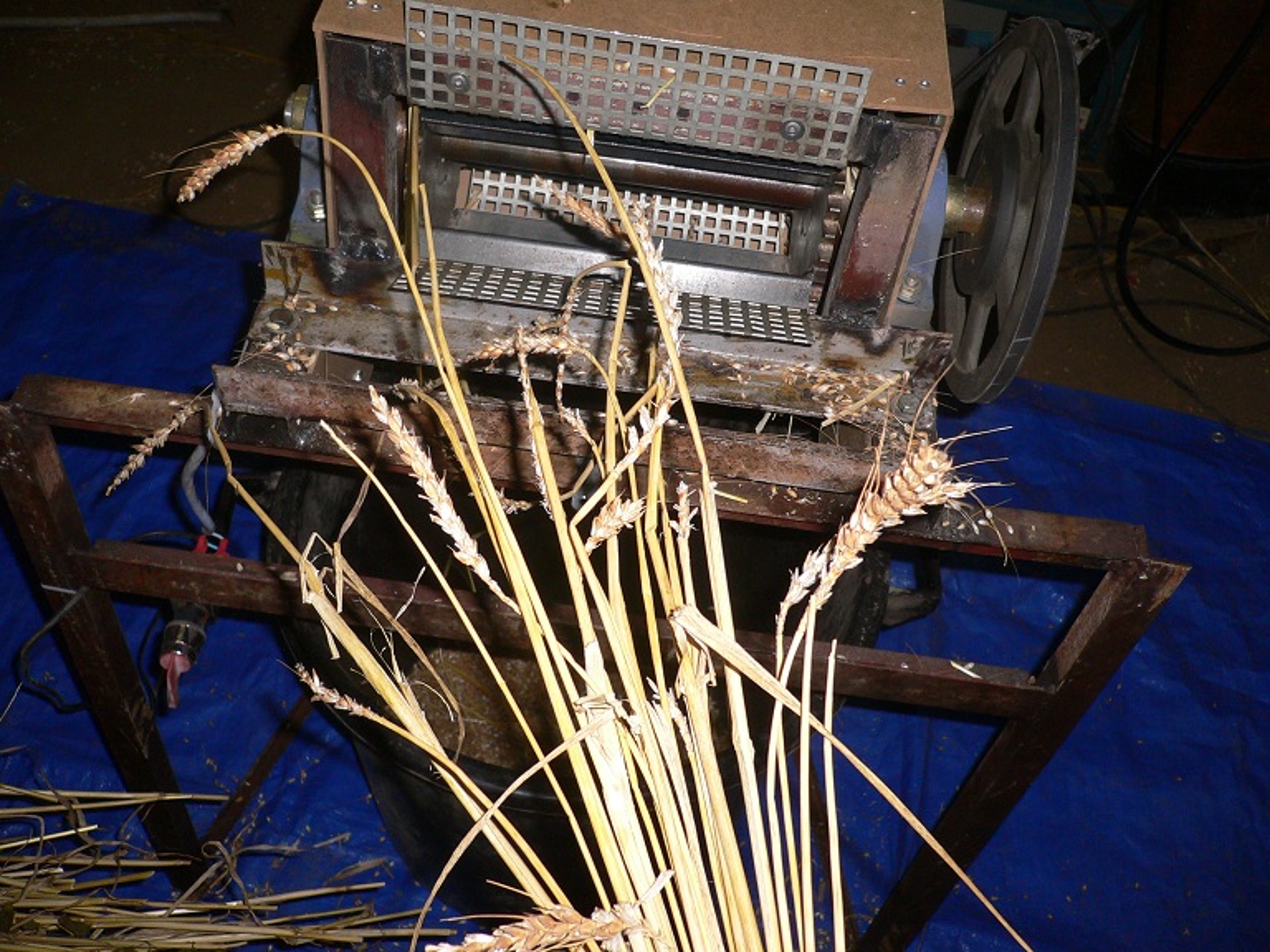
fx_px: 1284
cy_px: 476
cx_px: 635
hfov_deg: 52.6
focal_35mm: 35
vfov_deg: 40.7
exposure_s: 1/60
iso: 100
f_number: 2.8
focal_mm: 5.8
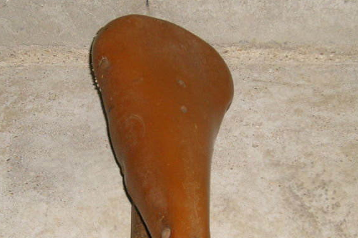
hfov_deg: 31.4
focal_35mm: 64
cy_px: 136
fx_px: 636
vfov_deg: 21.2
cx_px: 156
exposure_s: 1/45
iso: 100
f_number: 2.8
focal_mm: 5.8
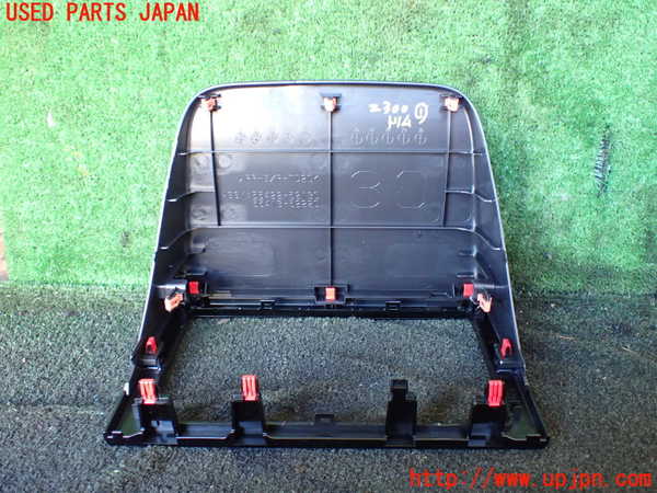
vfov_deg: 46.8
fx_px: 569
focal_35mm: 30
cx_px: 328
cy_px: 246
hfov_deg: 60.0
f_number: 2.3
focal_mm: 5.4
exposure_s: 1/50
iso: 800
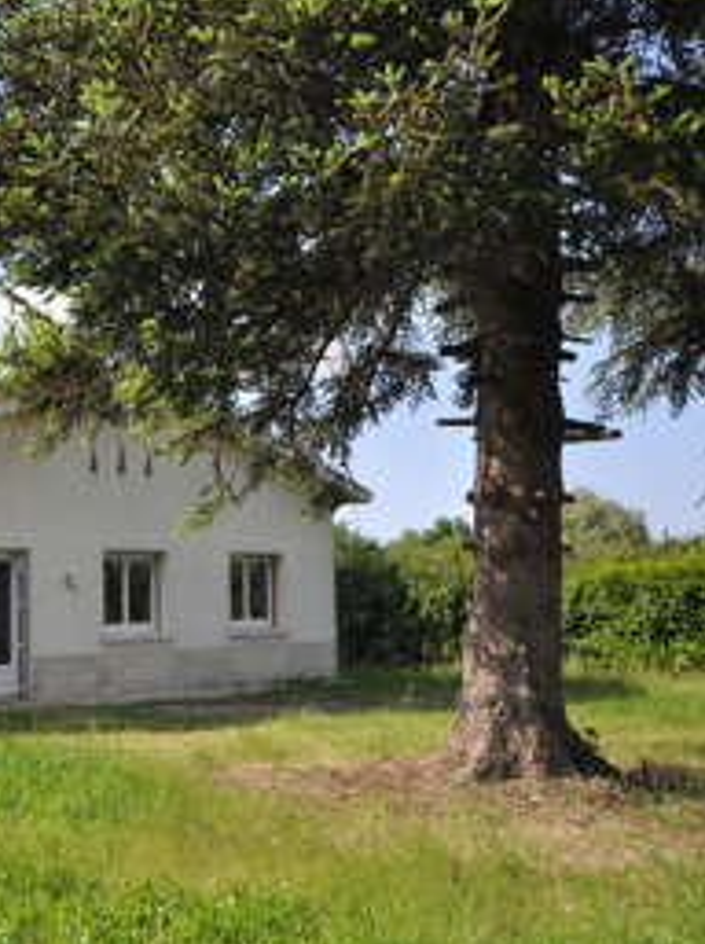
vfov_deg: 43.0
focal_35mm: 44
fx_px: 1198
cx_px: -7
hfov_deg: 30.4
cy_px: 474
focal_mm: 20
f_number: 10
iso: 400
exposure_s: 1/400
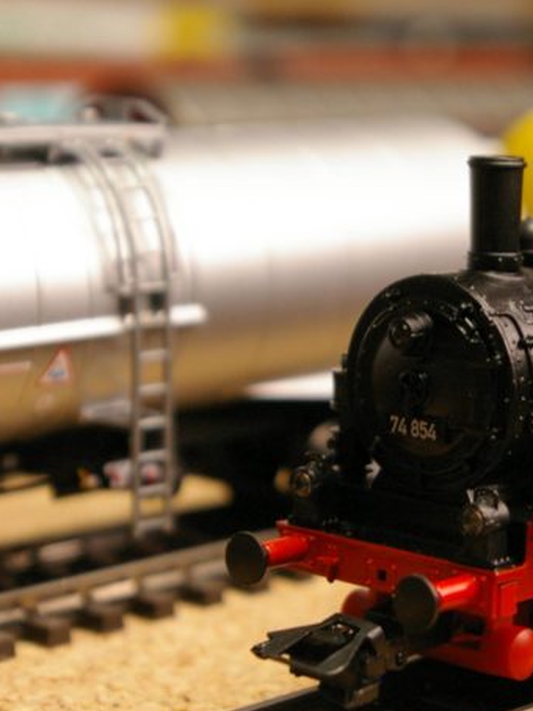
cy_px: 332
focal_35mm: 114
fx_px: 2341
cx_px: 524
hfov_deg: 12.8
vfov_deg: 17.2
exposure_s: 1/20
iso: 800
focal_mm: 35
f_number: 5.6
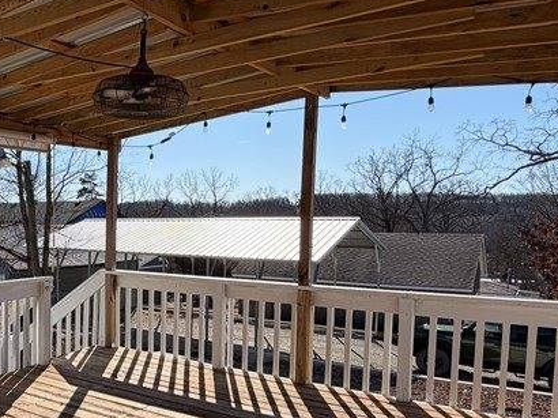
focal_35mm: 35
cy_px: 266
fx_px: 564
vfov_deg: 40.3
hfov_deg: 48.6
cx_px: 87
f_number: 2.2
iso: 25
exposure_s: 1/770
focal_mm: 2.22
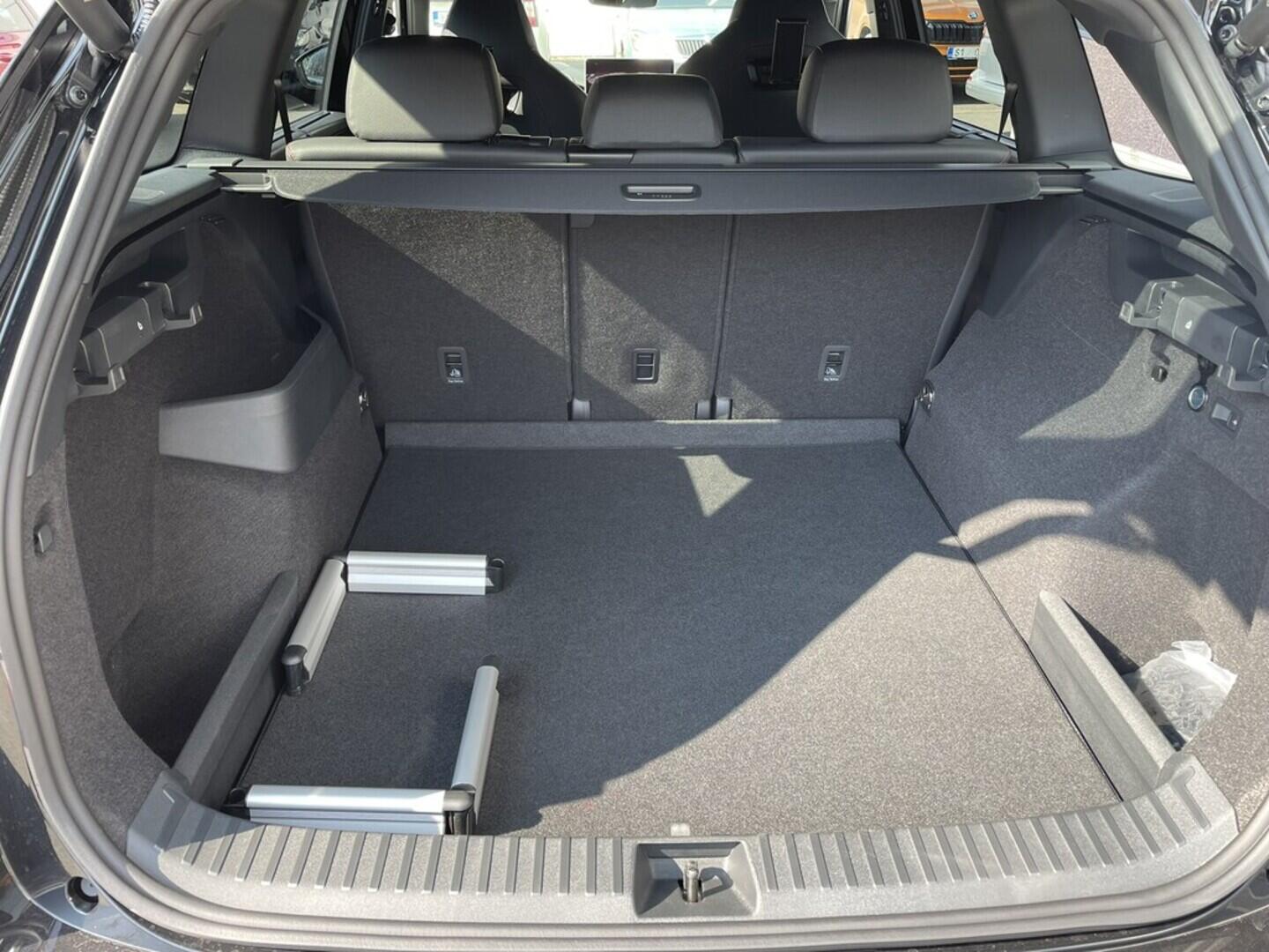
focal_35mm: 26
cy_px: 476
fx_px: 953
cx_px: 634
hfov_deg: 67.3
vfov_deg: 53.1
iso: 40
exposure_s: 1/121
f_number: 1.6
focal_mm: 4.2
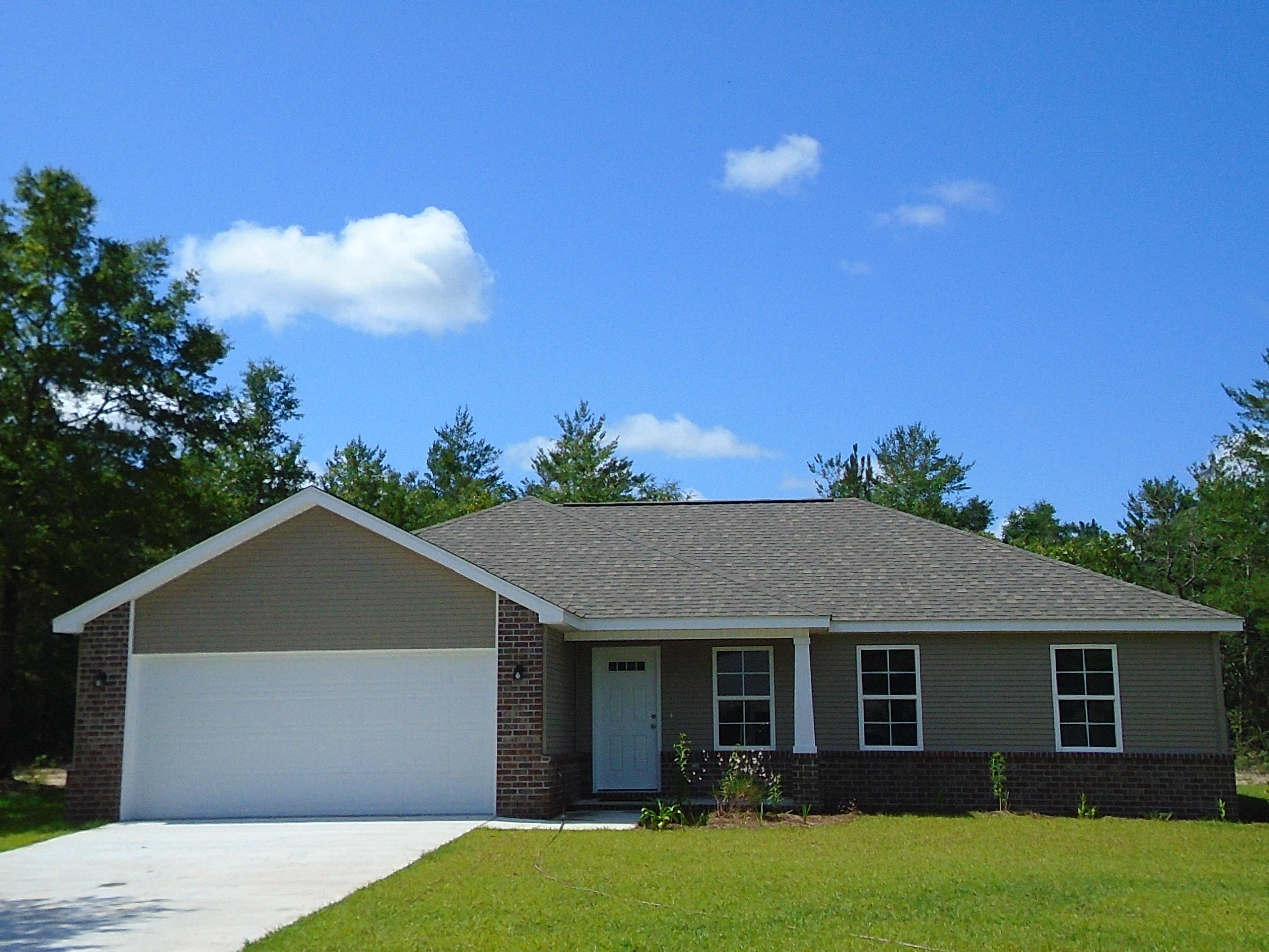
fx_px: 1576
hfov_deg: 43.9
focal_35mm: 43
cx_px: 640
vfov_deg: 33.6
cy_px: 483
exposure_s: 1/640
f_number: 10.3
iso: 400
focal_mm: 7.4
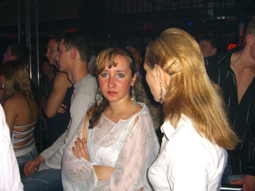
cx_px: 128
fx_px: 280
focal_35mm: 38
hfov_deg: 49.0
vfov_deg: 37.7
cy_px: 96
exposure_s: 1/60
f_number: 2.8
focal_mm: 7.9
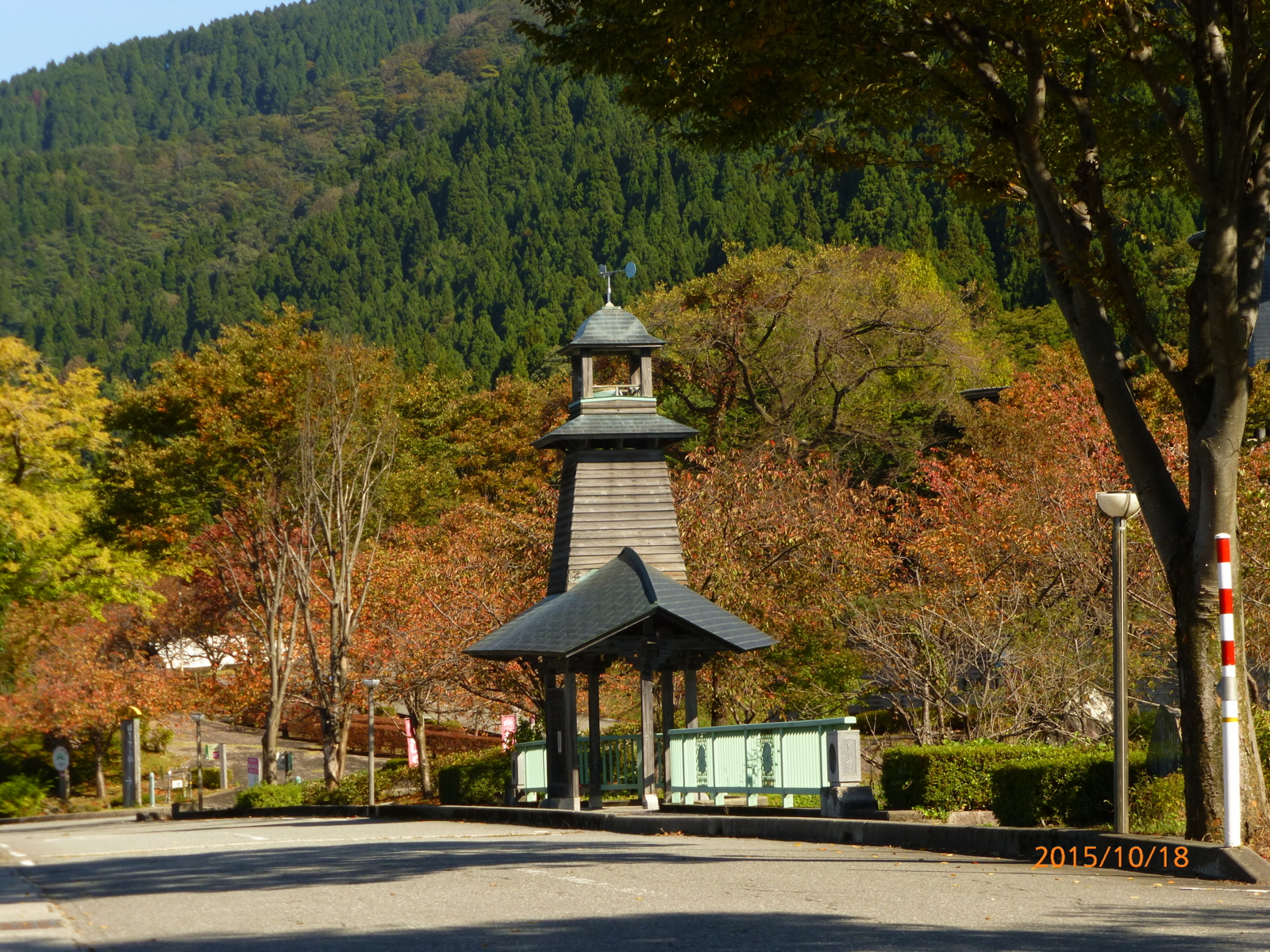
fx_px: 3742
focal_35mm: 102
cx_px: 635
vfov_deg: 14.5
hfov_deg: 19.3
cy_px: 476
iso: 100
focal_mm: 18.2
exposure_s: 1/320
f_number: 5.3
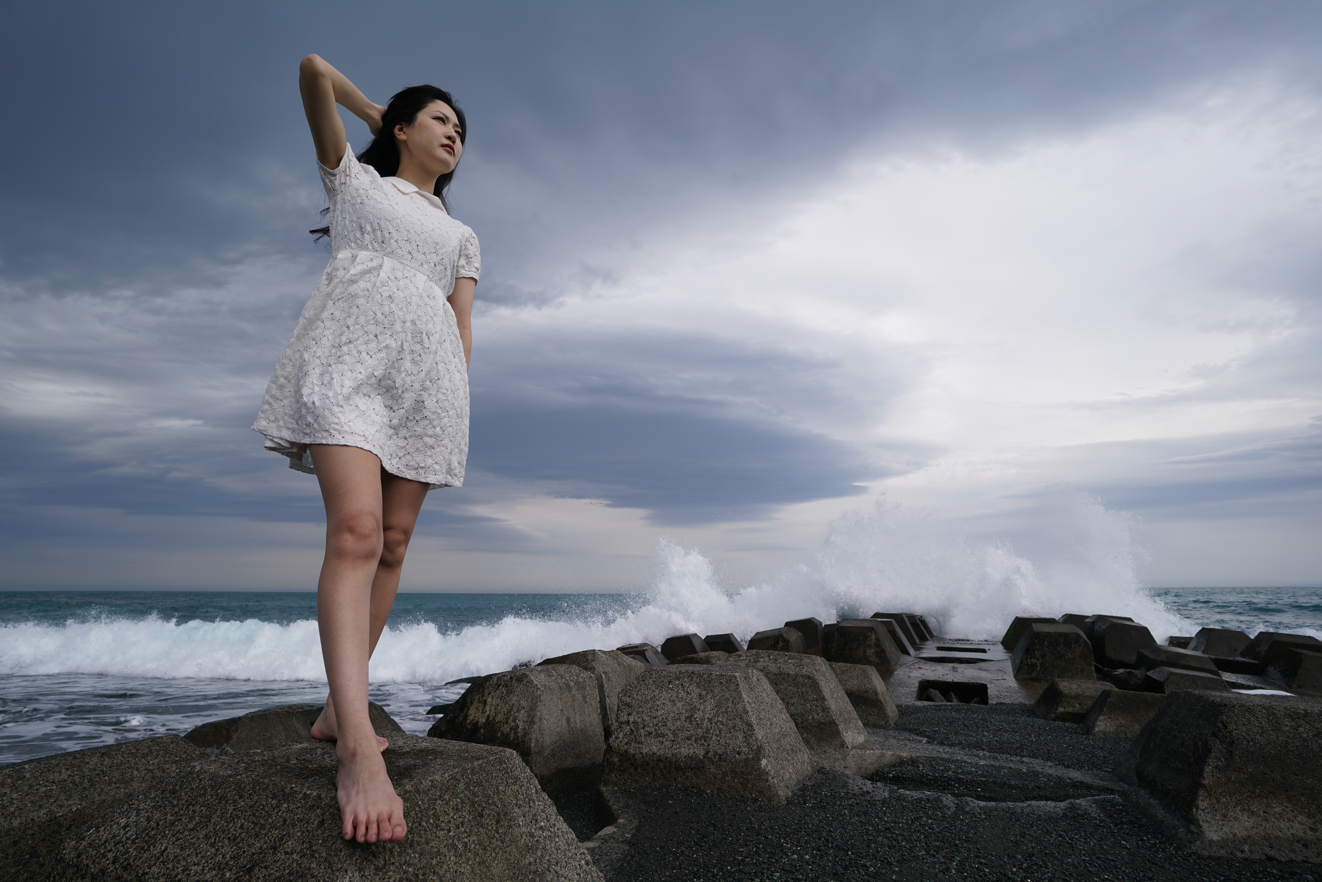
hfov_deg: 90.0
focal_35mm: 18
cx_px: 661
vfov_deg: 67.4
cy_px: 441
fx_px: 661
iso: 100
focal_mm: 18
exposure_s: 1/320
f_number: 8
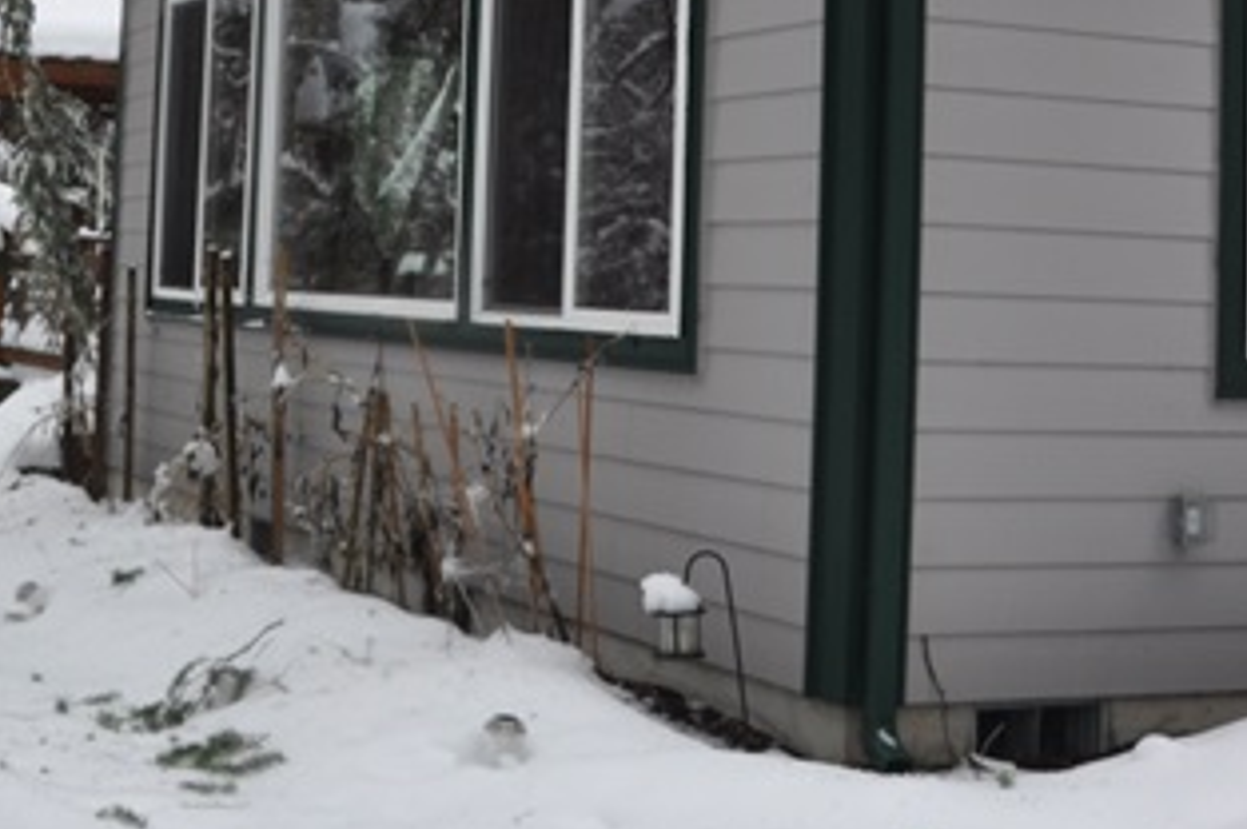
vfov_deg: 19.3
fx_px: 2388
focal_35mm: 69
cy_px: 58
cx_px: 251
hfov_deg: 28.6
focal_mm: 18
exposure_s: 1/40
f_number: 6.3
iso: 200
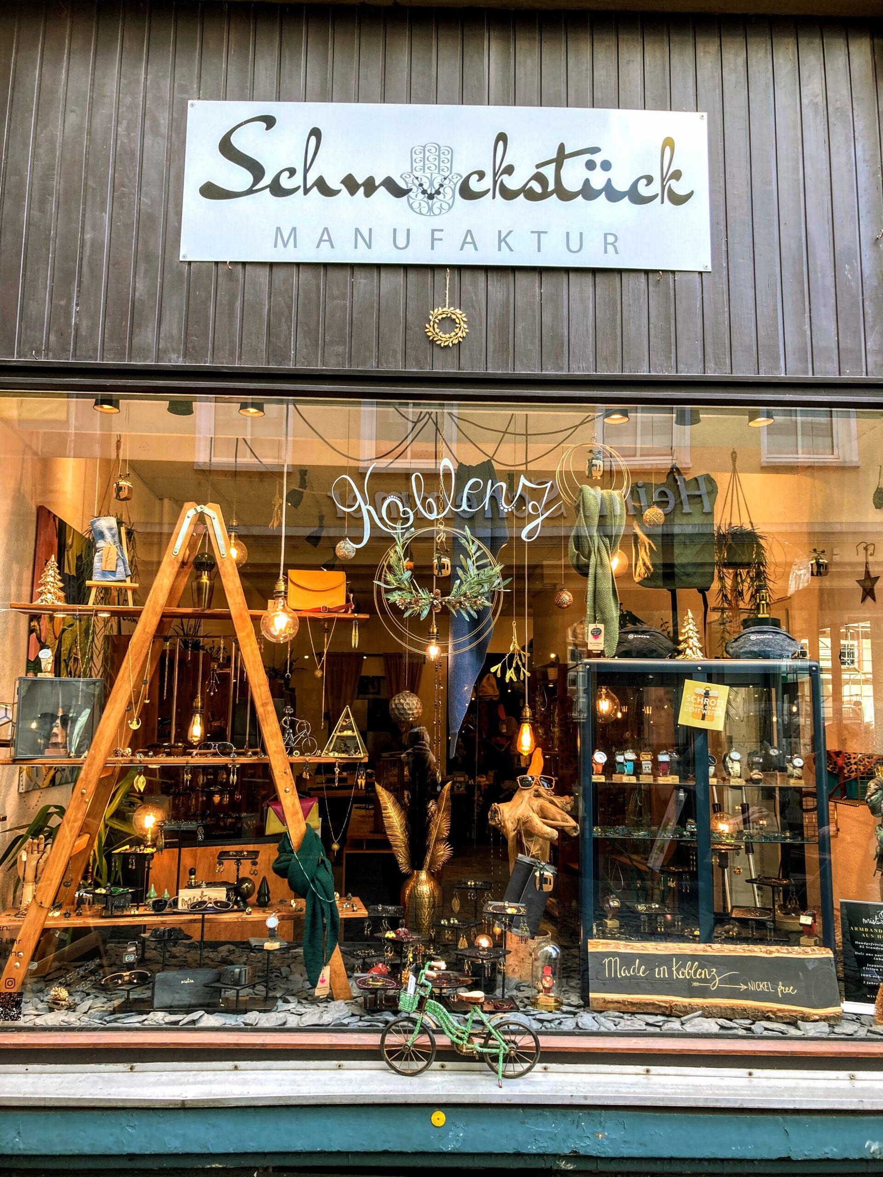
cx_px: 442
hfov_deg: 49.7
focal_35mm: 28
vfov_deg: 63.4
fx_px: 952
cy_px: 588
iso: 50
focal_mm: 3.99
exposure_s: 1/100
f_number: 1.8
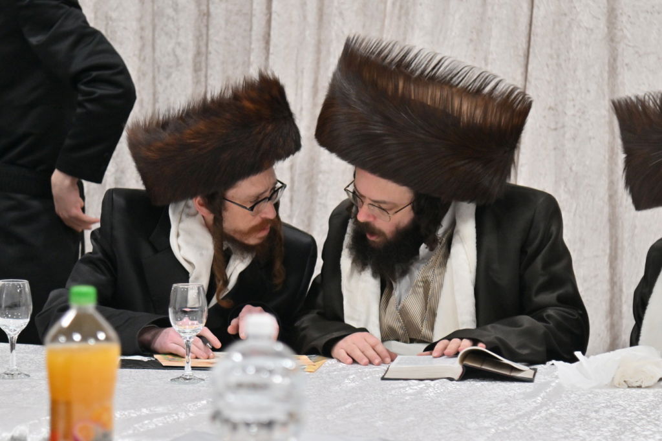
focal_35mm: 147
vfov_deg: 9.3
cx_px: 331
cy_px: 220
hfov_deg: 14.0
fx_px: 2702
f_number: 4
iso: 800
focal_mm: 98
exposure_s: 1/200
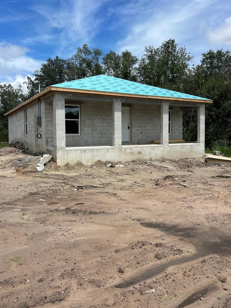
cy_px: 142
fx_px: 240
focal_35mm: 27
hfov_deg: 51.3
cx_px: 114
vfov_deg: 65.2
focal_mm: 5.1
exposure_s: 1/5128
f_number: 1.6
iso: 32
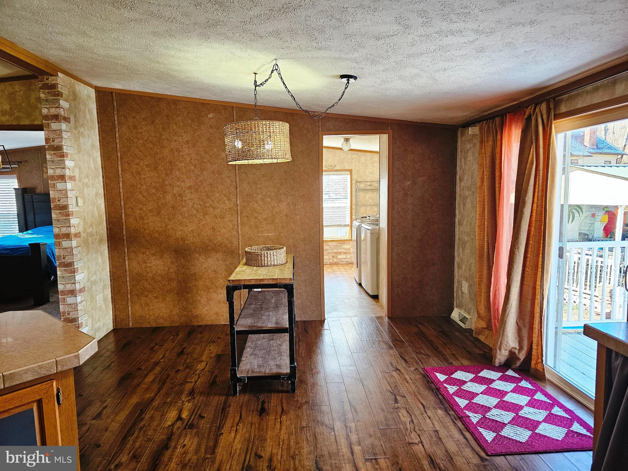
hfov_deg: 73.9
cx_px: 314
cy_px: 236
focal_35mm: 23
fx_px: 417
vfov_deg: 58.9
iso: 200
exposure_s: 1/120
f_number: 1.7
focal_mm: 6.3
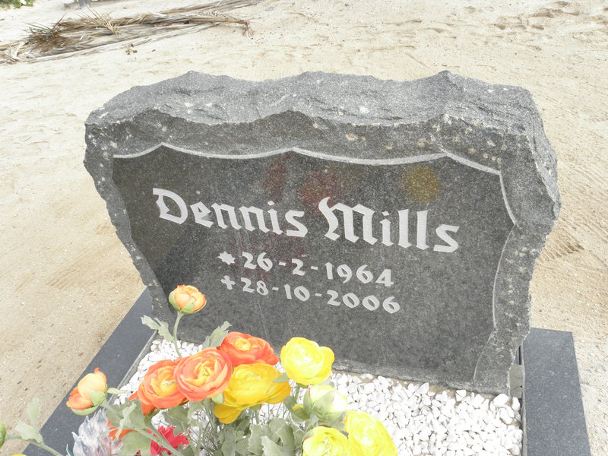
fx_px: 474
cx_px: 304
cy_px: 228
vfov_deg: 51.4
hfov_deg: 65.3
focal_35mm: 27
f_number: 5.6
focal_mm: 4.83
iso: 200
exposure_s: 1/320
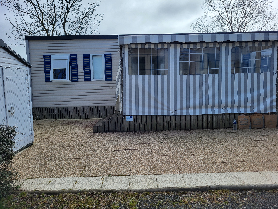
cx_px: 139
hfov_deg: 67.3
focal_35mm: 26
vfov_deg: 53.1
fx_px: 209
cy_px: 104
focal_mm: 5.4
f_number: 1.8
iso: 40
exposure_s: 1/2782
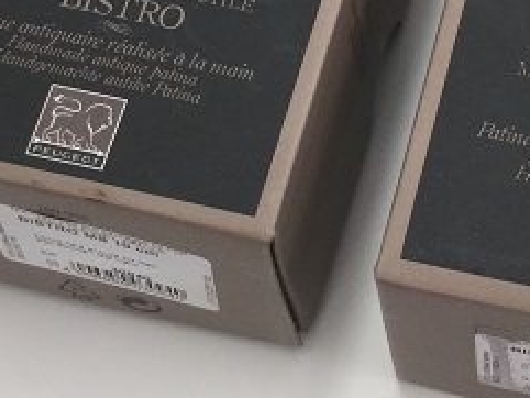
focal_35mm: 103
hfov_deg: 18.9
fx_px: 1578
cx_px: 416
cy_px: 20
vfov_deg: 14.2
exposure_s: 1/120
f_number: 2.4
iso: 40
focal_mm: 3.3
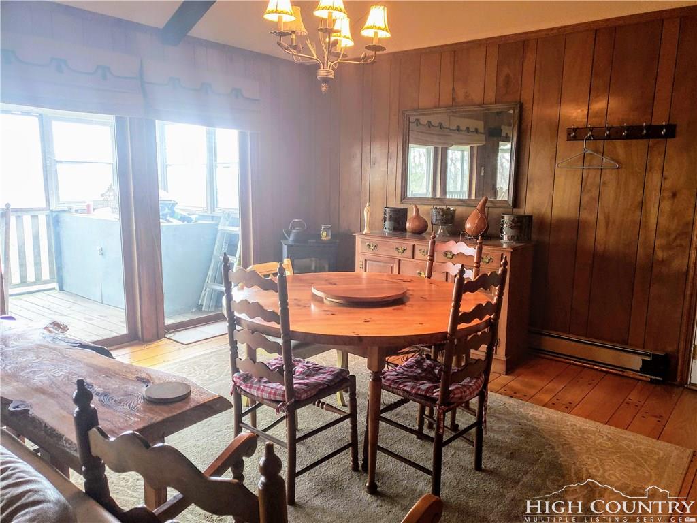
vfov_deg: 53.1
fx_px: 524
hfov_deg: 67.3
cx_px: 348
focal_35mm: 26
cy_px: 262
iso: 125
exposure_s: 1/60
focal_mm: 4.3
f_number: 1.5
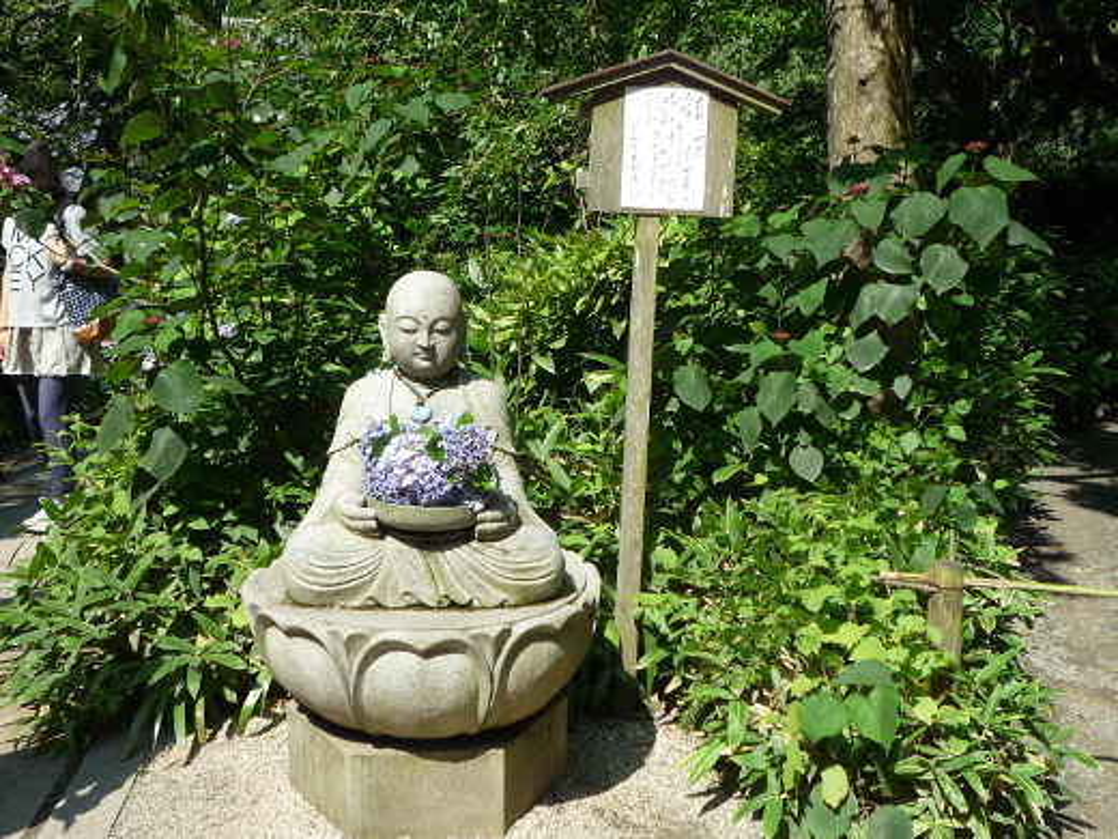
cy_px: 420
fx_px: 1260
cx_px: 559
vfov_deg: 36.8
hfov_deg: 47.9
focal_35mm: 39
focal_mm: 5.8
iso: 100
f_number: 4
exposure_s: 1/500
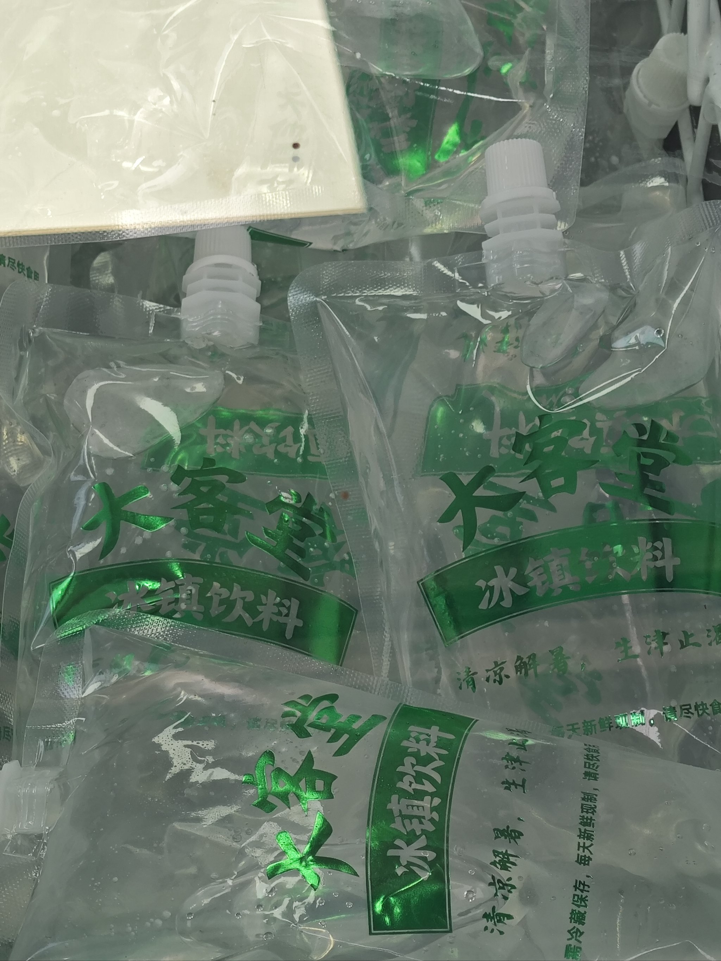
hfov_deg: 12.7
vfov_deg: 16.8
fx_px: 3250
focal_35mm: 117
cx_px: 360
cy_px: 480
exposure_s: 1/100
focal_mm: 9
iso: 200
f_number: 2
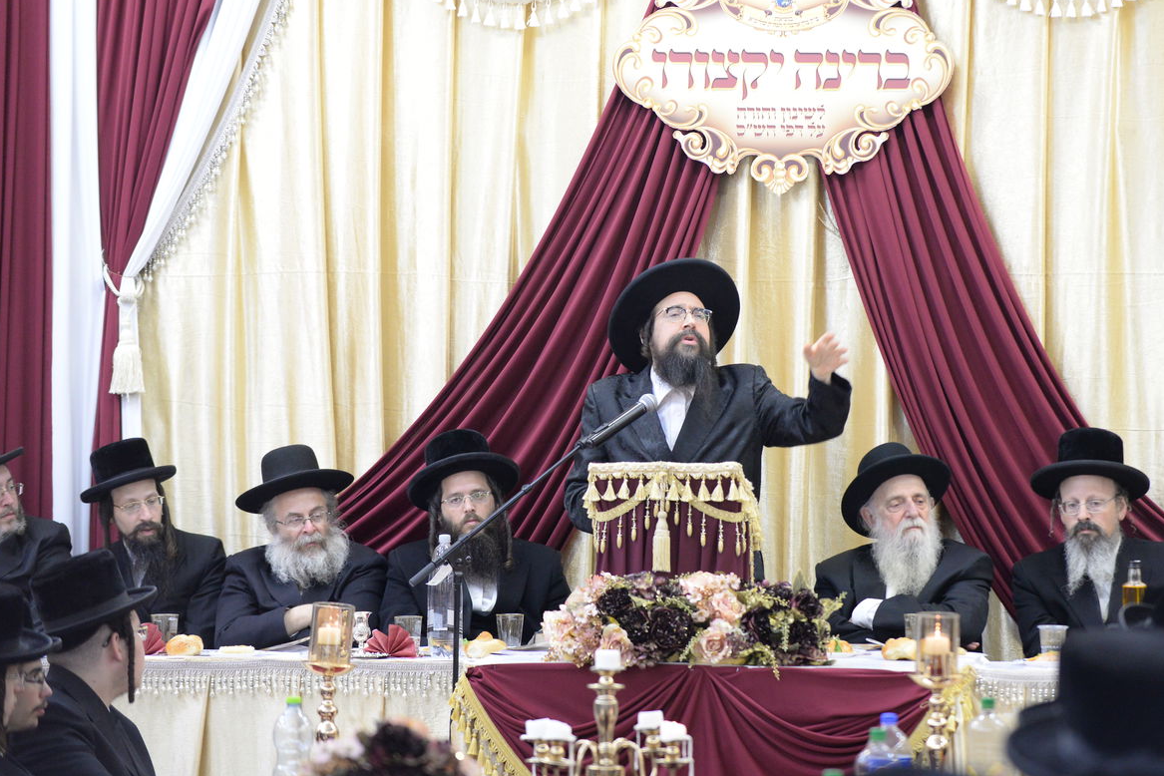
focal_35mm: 132
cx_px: 684
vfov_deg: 10.4
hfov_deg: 15.5
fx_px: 4268
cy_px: 365
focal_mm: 110
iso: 2500
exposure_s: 1/125
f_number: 2.8
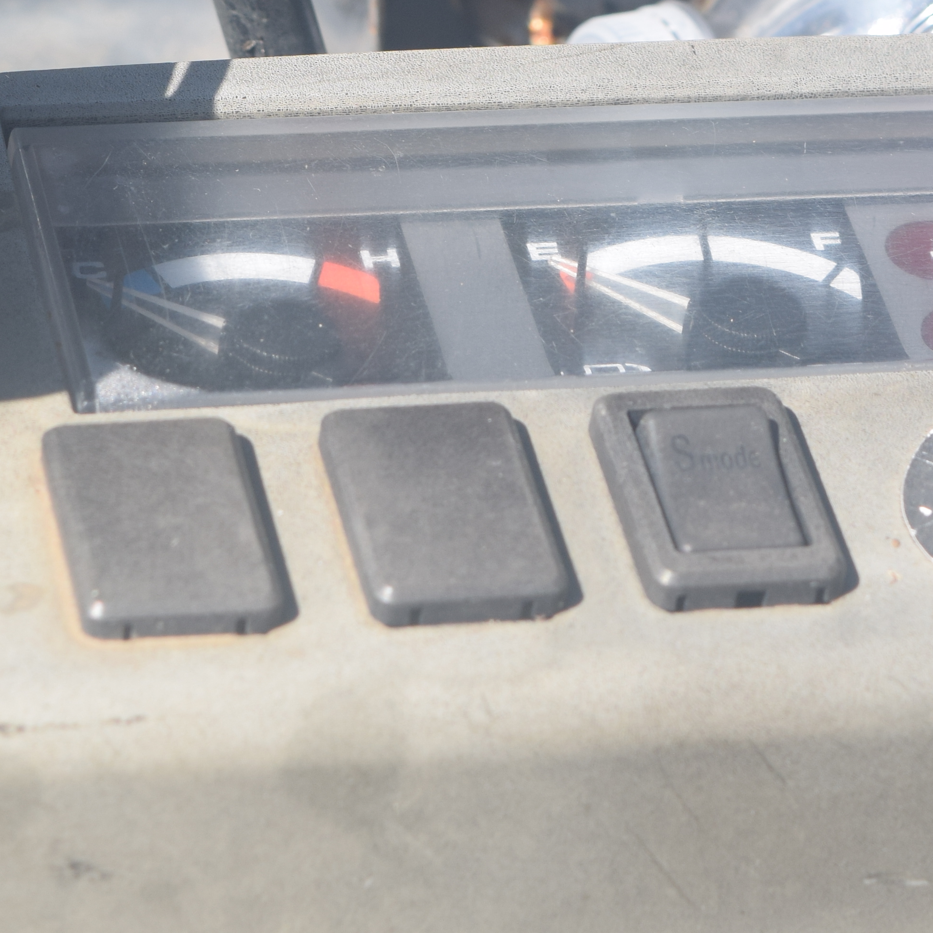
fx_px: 6565
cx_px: 436
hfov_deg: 8.1
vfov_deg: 8.1
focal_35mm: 215
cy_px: 161
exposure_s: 1/250
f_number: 8
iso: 200
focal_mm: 55
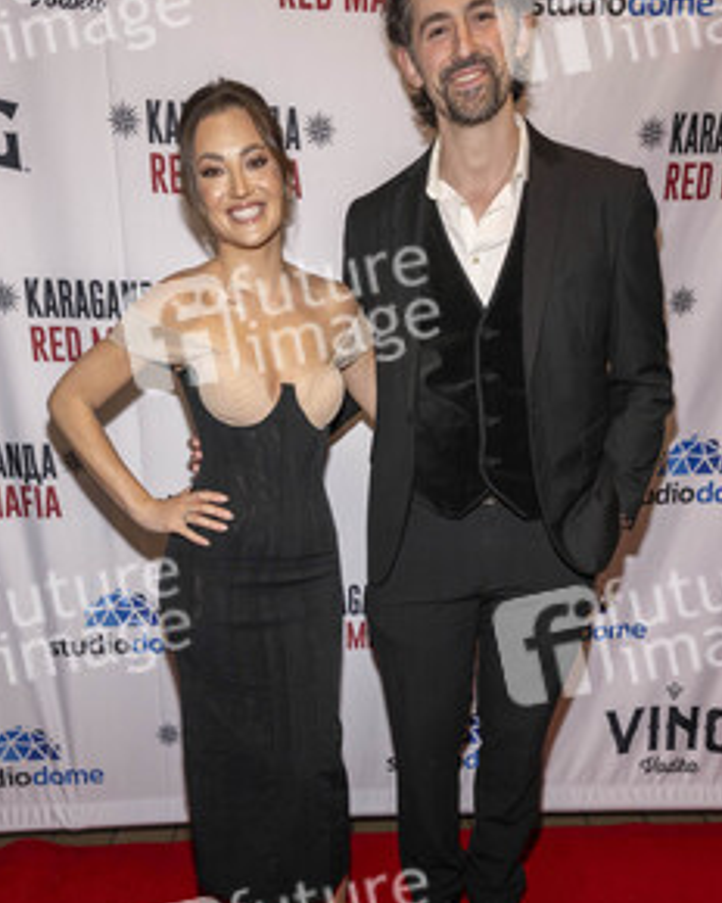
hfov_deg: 47.1
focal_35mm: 31
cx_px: 370
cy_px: 476
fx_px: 828
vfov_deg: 57.1
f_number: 5.6
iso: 800
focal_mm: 24
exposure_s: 1/200
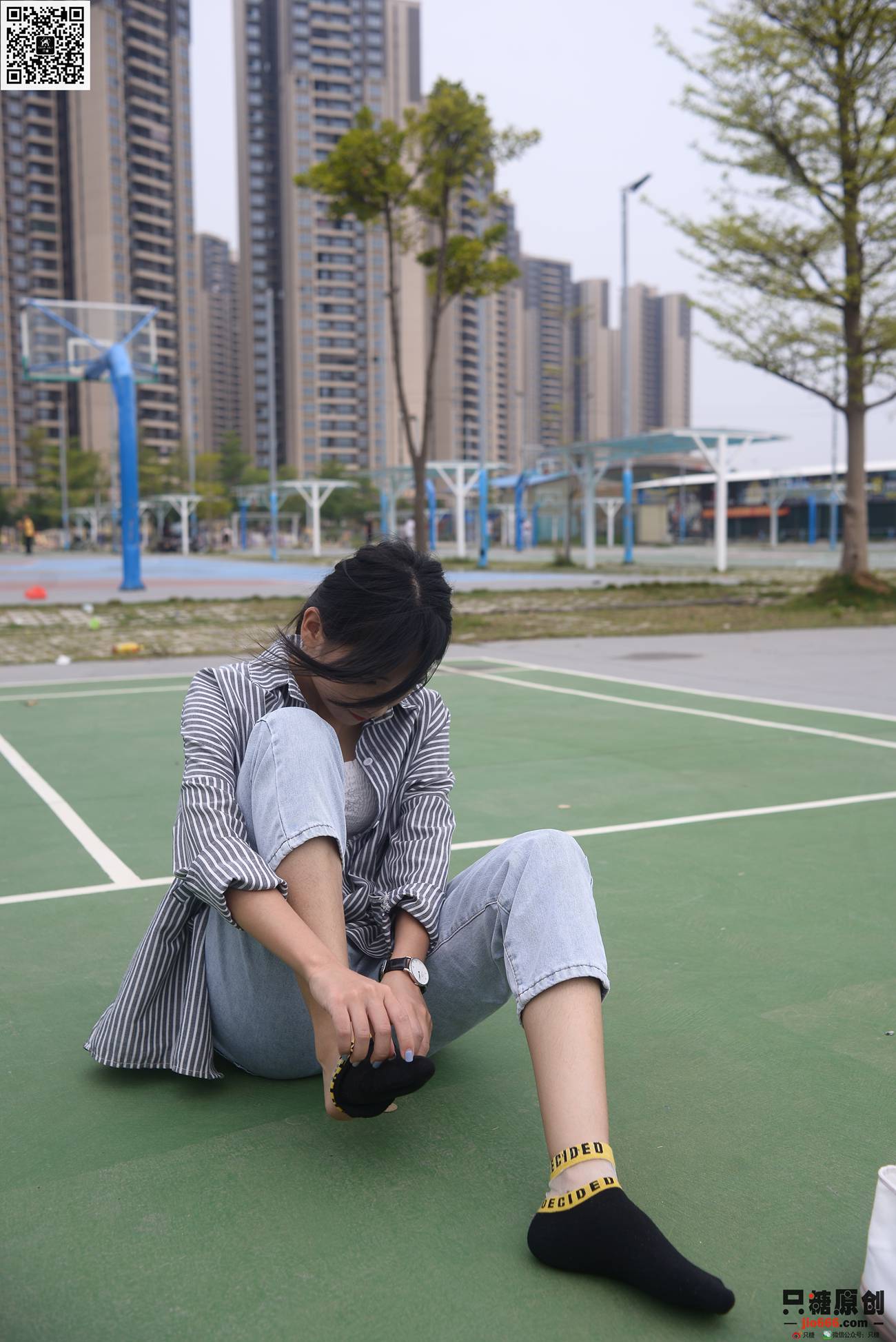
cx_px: 448
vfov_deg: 54.4
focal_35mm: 35
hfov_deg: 37.9
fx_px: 1305
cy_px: 671
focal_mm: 35
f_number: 5.6
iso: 100
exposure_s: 1/640
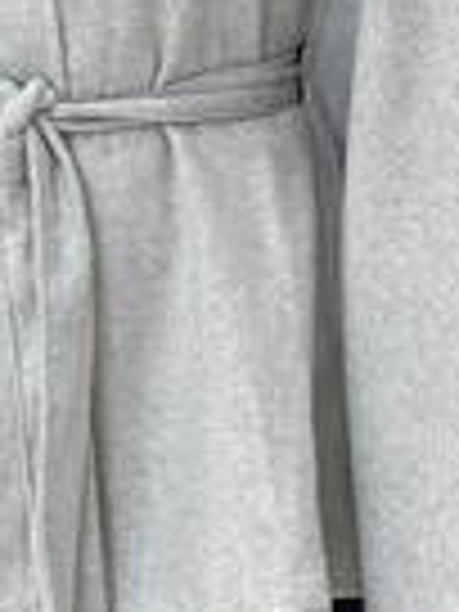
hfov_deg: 7.8
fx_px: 3324
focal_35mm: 188
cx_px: -50
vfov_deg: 10.4
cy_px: -70
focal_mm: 6.86
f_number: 1.78
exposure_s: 1/139
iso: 64
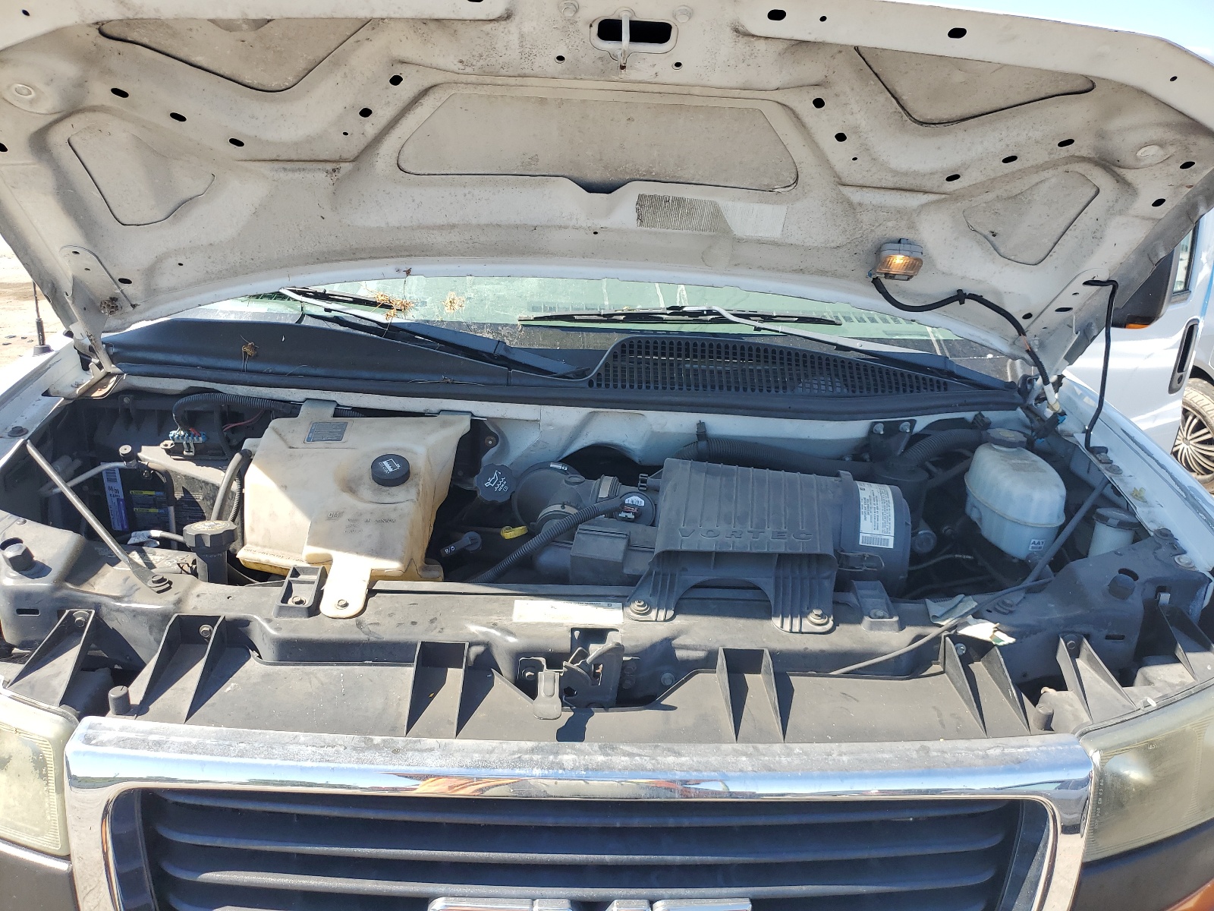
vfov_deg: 53.1
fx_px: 912
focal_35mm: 26
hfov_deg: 67.3
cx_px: 607
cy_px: 456
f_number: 1.5
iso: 50
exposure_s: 1/909
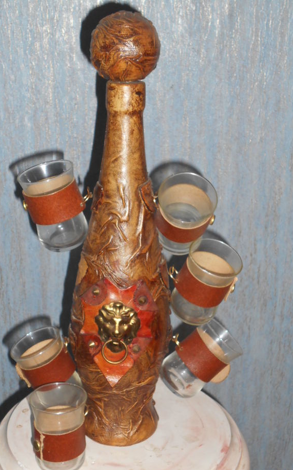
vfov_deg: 35.1
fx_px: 741
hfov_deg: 22.3
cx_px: 125
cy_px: 257
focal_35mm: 58
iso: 200
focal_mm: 8.8
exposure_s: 1/60
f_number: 4.5
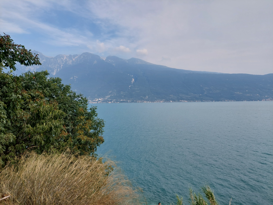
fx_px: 197
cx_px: 136
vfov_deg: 54.9
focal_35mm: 25
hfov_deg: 69.4
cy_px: 102
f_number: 1.8
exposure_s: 1/869
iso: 40
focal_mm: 5.23
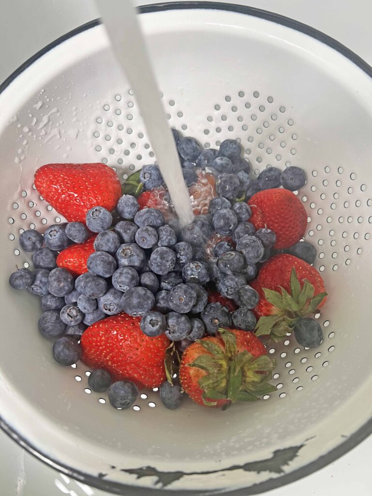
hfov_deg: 53.1
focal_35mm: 26
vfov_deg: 67.3
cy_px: 248
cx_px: 186
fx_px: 373
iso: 125
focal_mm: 5.7
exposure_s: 1/81
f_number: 1.5
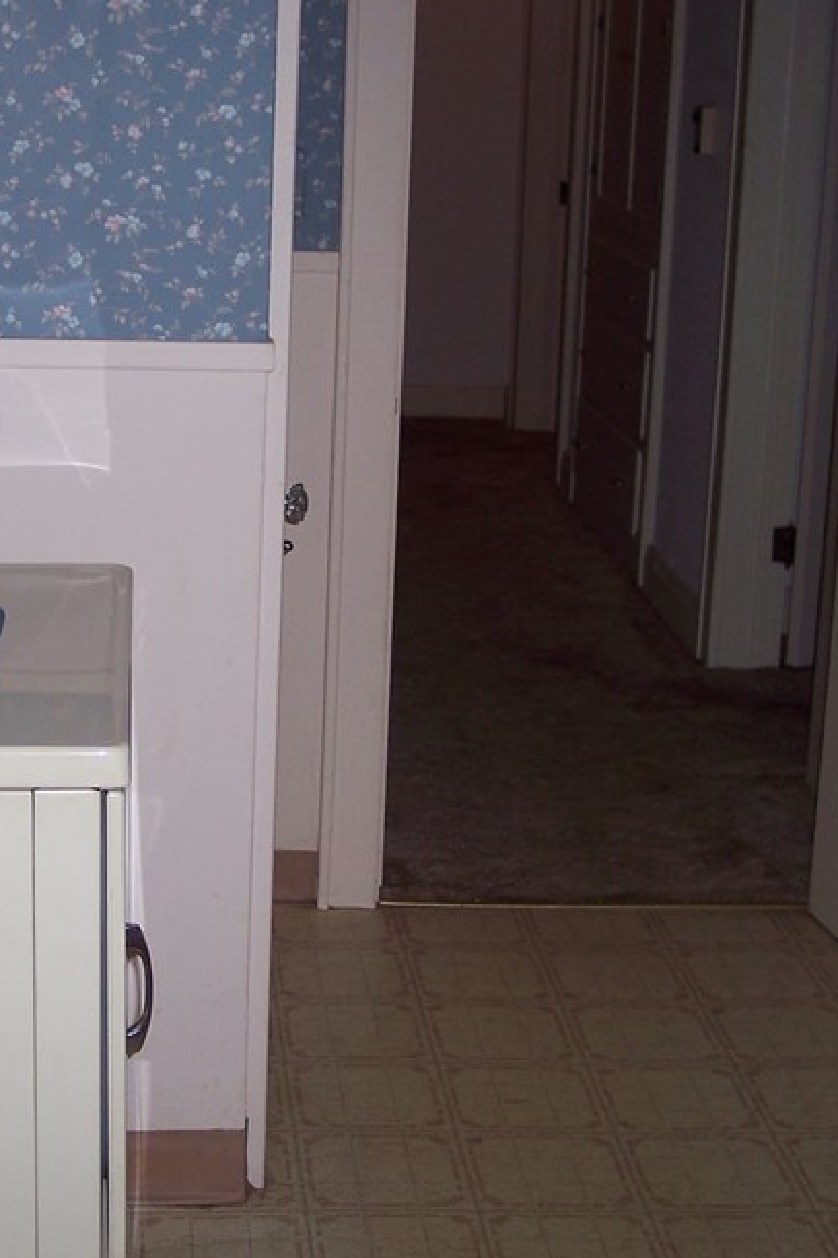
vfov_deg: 29.6
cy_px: 541
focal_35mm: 68
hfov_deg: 19.9
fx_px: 2375
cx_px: 218
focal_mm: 8
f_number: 2.8
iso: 100
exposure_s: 1/60
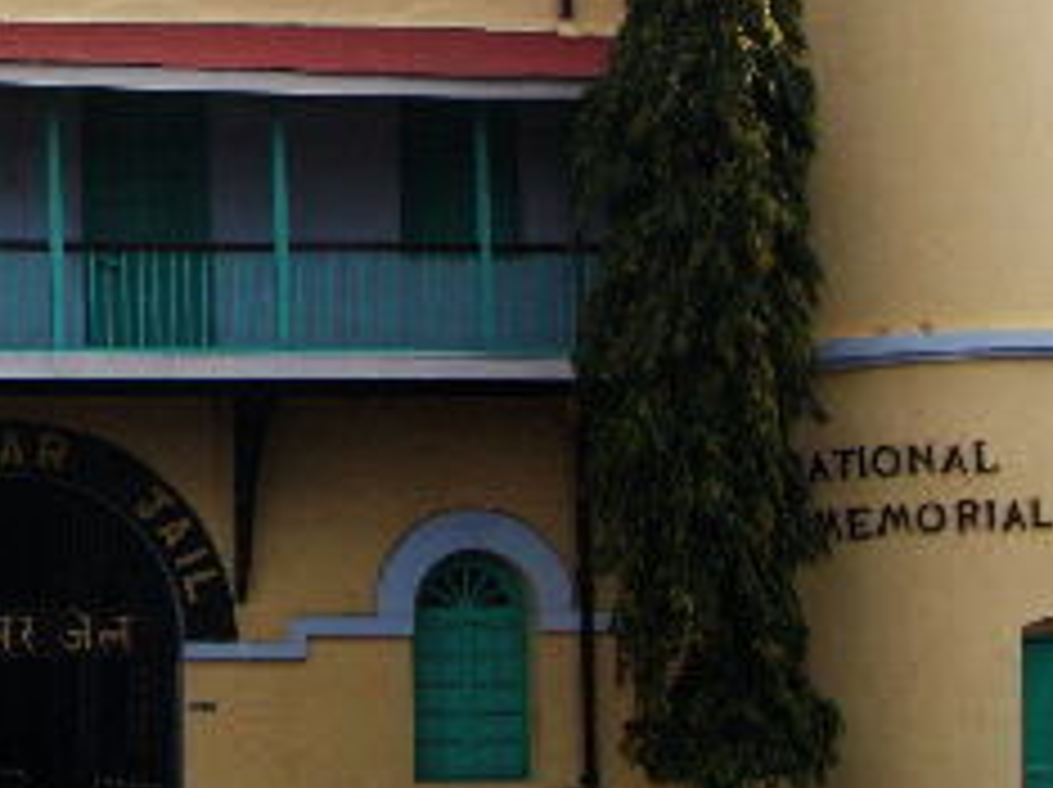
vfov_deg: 12.3
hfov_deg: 16.2
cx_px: 58
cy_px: 144
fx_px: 3647
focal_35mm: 120
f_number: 3.5
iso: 80
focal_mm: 6.7
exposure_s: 1/250
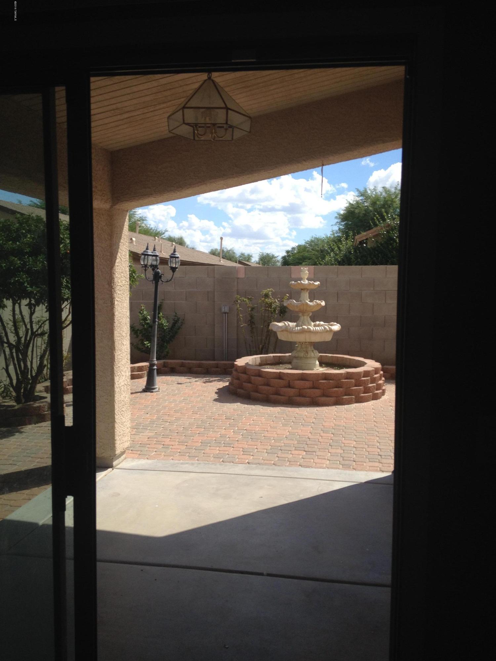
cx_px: 248
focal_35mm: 35
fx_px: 669
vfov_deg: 52.6
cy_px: 330
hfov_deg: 40.7
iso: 50
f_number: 2.4
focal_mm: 4.28
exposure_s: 1/1577
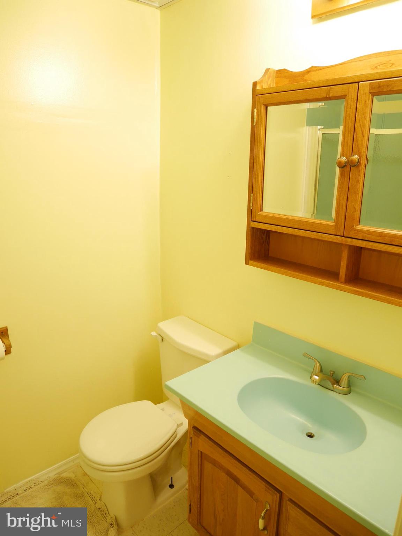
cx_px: 201
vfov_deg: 71.6
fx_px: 372
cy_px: 268
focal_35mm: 24
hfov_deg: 56.8
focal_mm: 12
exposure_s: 1/60
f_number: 3.5
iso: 800
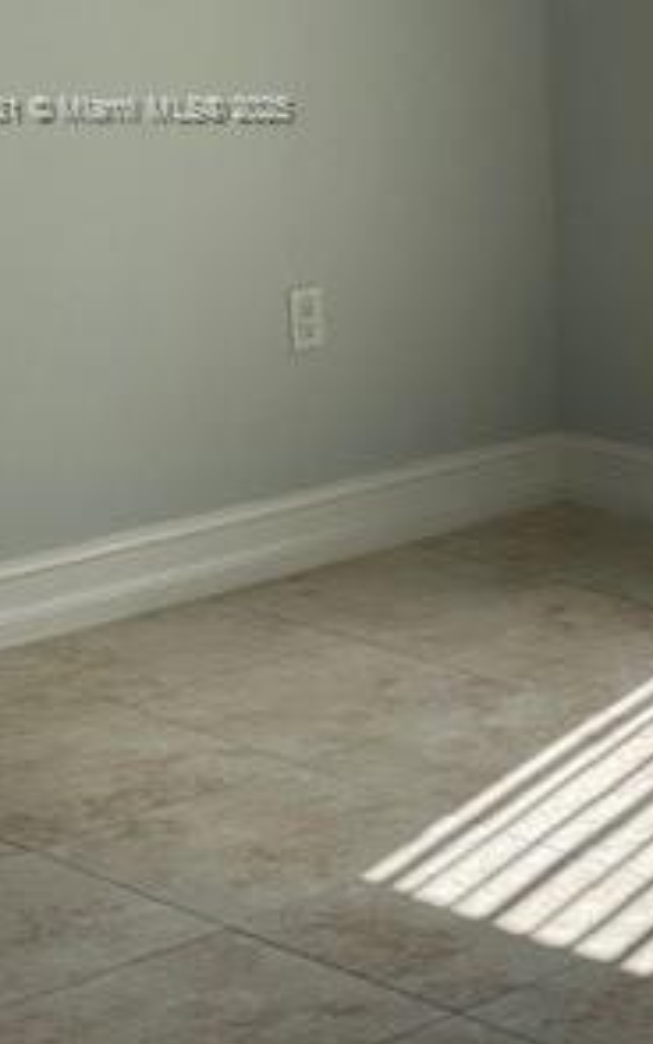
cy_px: 110
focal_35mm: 120
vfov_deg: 17.1
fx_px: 3414
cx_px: 735
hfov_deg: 10.8
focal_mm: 6
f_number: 2
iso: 25
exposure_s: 1/1229
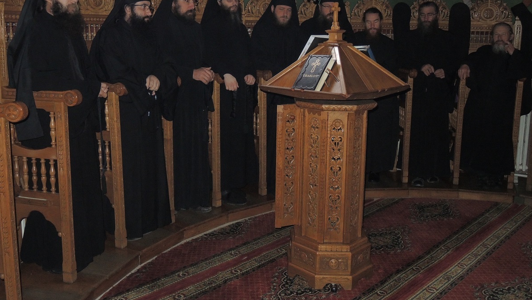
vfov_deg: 35.4
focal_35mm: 33
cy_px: 107
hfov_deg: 59.5
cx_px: 267
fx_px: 466
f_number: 2
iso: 800
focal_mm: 6.5
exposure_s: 1/125
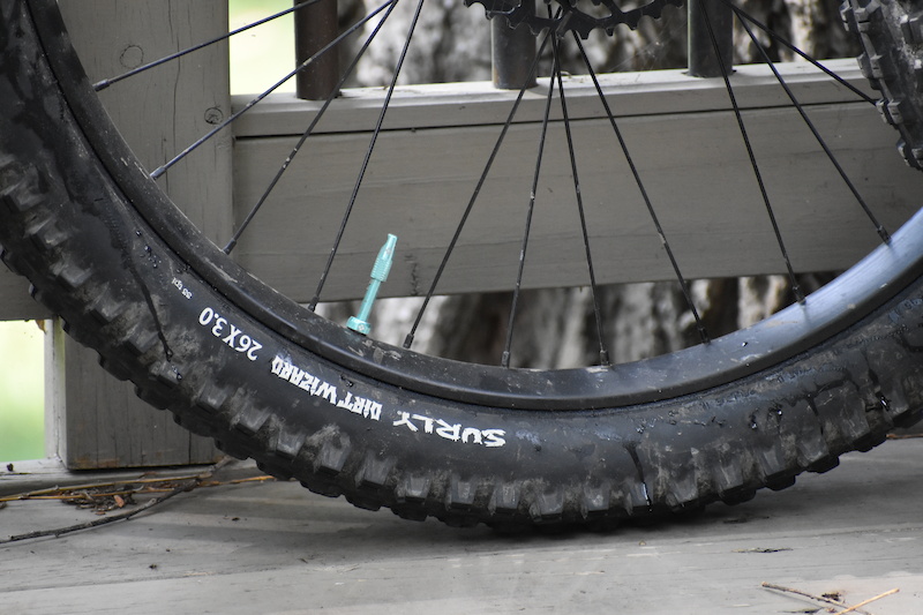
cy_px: 308
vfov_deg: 3.1
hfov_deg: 4.6
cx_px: 462
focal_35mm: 450
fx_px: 11534
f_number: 6.3
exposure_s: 1/500
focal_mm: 300
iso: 2500
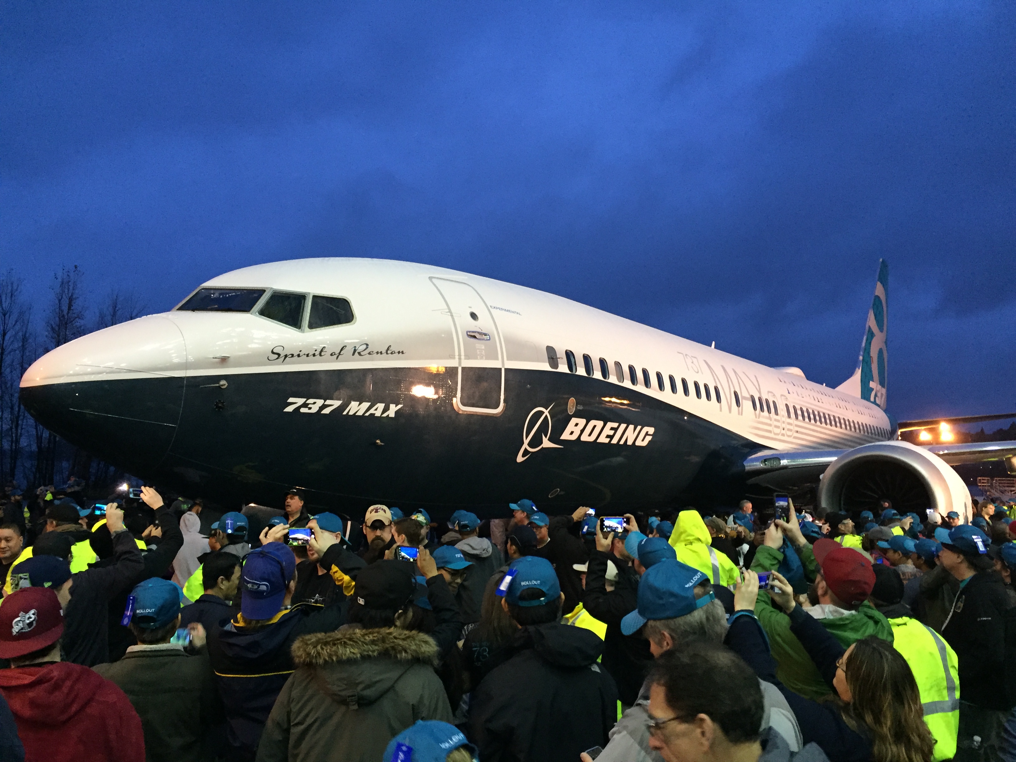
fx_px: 851
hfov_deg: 61.7
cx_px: 508
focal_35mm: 29
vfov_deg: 48.2
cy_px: 381
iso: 200
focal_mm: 4.15
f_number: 2.2
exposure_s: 1/30
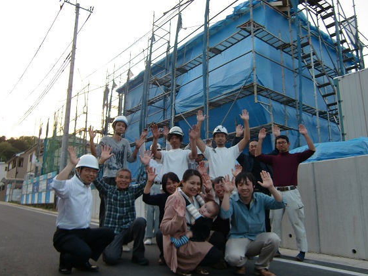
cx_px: 194
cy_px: 137
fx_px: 319
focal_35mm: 30
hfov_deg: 59.9
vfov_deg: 46.8
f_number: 2.6
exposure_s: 1/60
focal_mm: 4.9
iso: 64
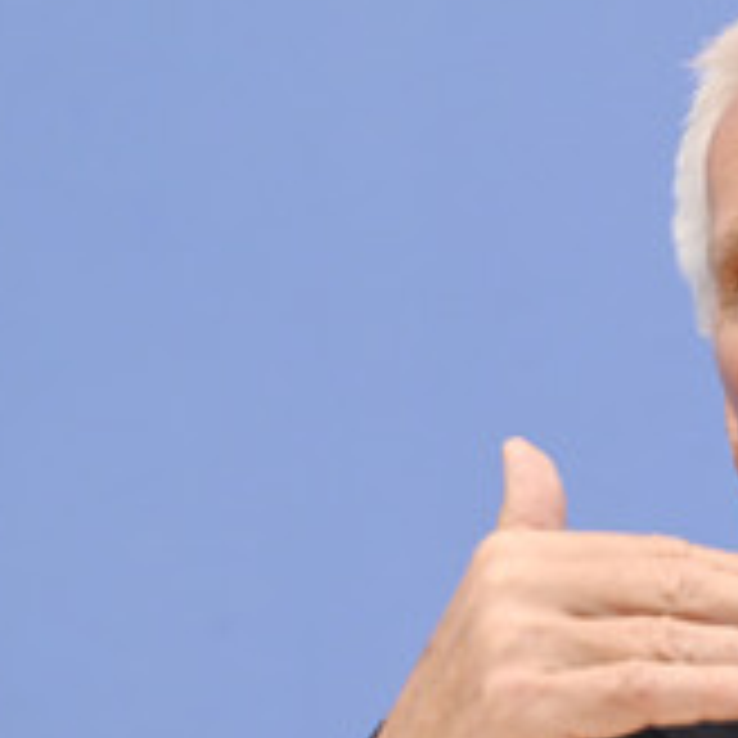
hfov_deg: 5.8
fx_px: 7308
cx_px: 695
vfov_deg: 5.8
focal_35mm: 303
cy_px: 567
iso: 3200
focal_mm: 130
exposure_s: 1/500
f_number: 5.6
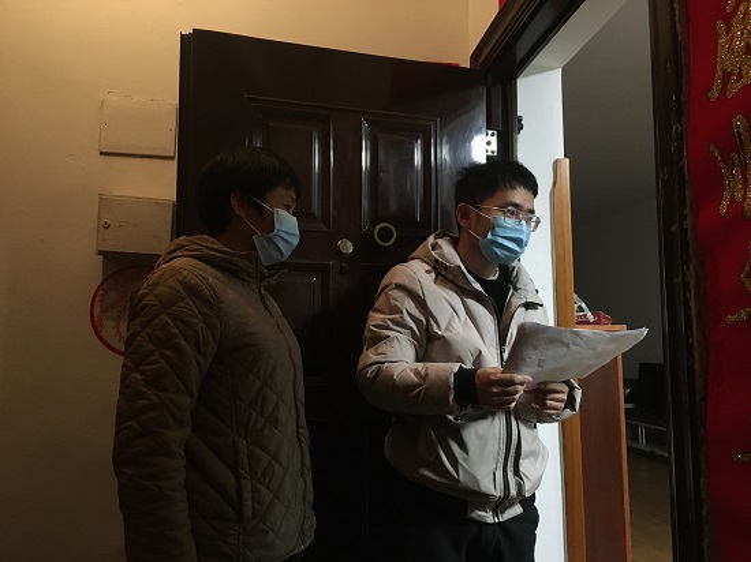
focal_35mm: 29
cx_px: 376
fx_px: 629
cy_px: 281
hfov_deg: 61.7
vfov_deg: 48.2
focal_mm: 4.15
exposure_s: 1/17
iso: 200
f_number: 2.2
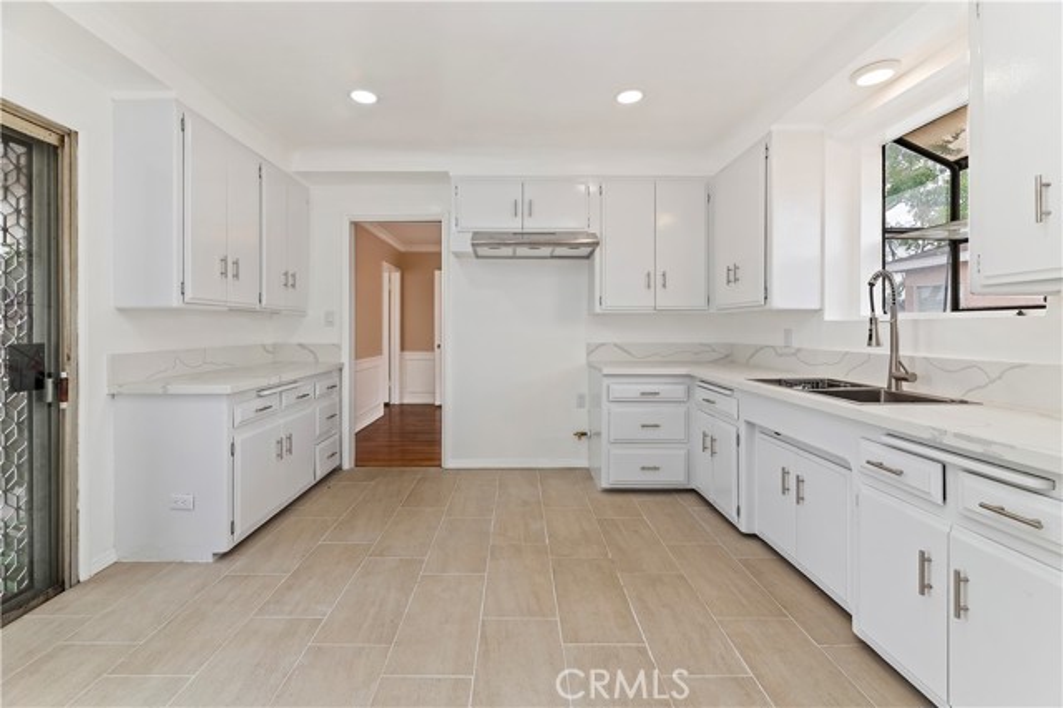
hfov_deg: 104.3
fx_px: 413
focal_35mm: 14
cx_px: 532
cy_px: 354
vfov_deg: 81.1
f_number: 10
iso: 500
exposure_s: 1/25
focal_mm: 14
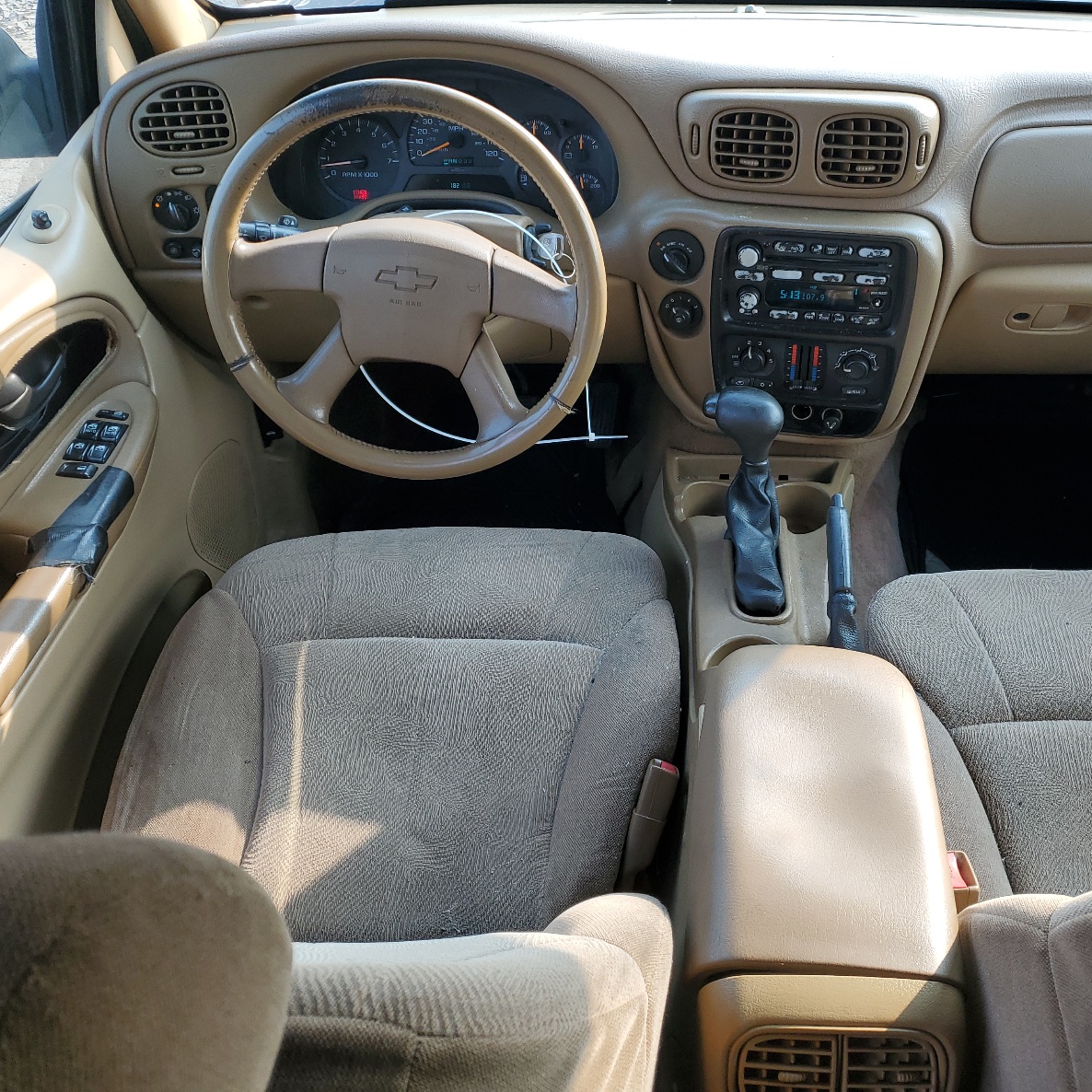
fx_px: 1106
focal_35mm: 31
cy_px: 540
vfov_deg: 52.5
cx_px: 678
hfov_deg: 52.0
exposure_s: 1/238
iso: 50
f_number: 1.5
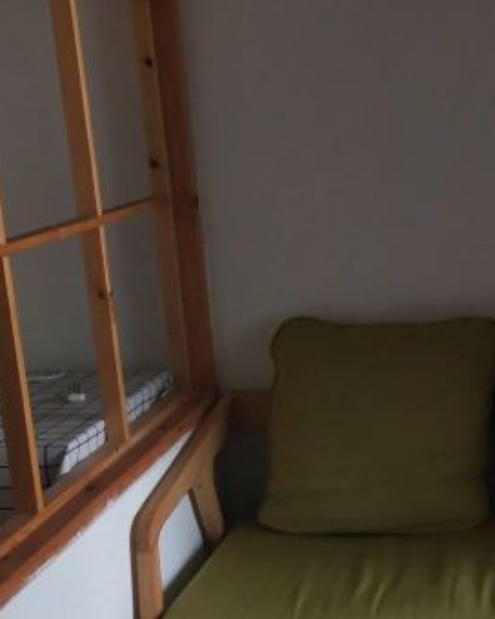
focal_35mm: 69
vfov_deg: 27.5
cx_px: 693
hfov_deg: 19.8
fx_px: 1264
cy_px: 310
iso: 124
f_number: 1.8
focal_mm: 3.95
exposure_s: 1/100
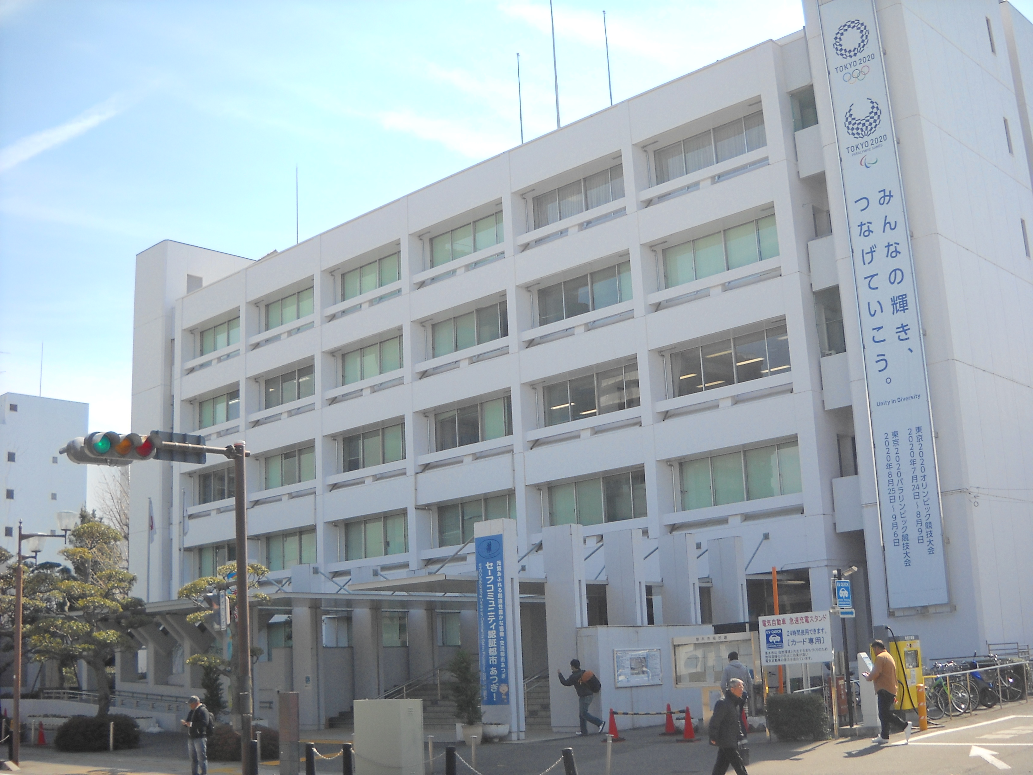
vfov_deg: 35.1
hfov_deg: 45.8
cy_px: 388
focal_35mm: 41
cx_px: 516
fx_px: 1224
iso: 64
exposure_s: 1/161
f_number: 5.5
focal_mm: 6.72
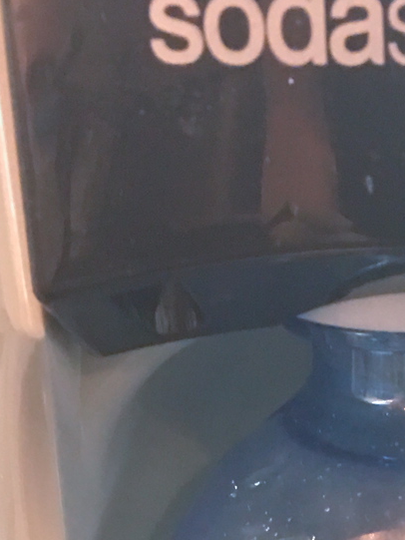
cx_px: 482
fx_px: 1684
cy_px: 788
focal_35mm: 108
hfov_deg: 13.4
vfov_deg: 16.7
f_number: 2.2
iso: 100
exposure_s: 1/15
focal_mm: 4.15
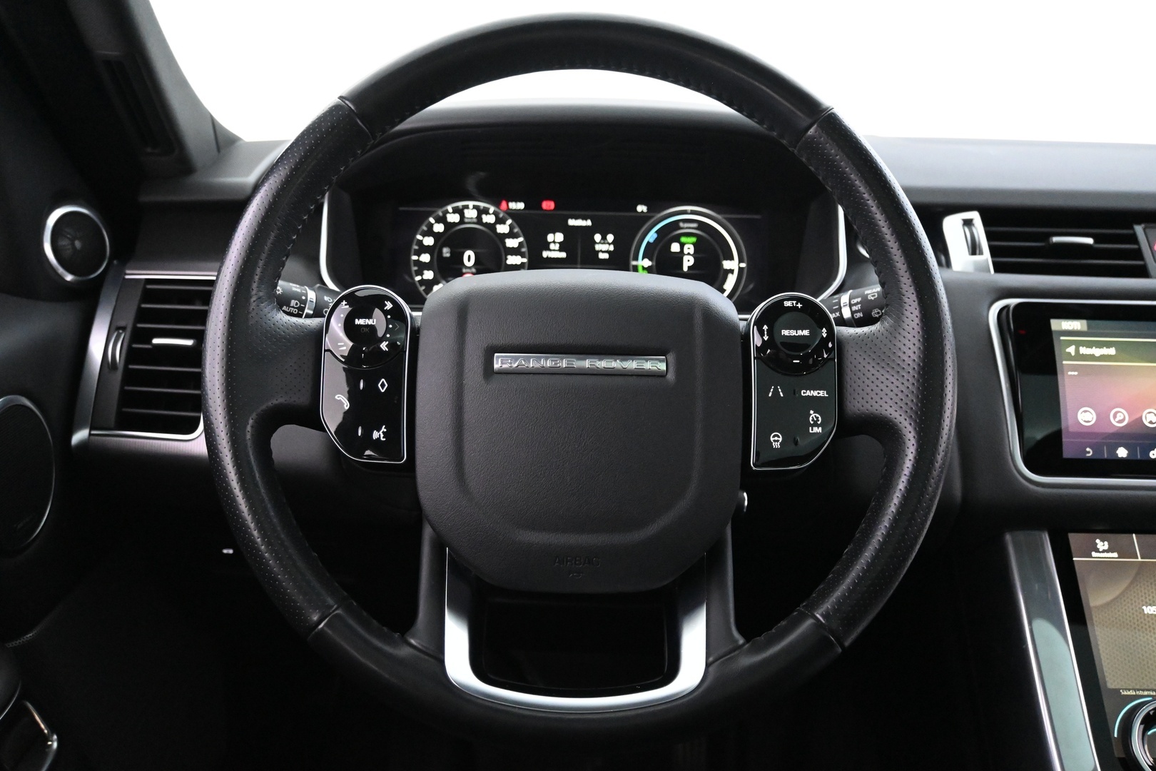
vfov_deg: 41.7
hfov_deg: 59.5
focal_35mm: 32
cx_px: 578
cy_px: 386
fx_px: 1011
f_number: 4
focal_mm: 21
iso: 6400
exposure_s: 1/30
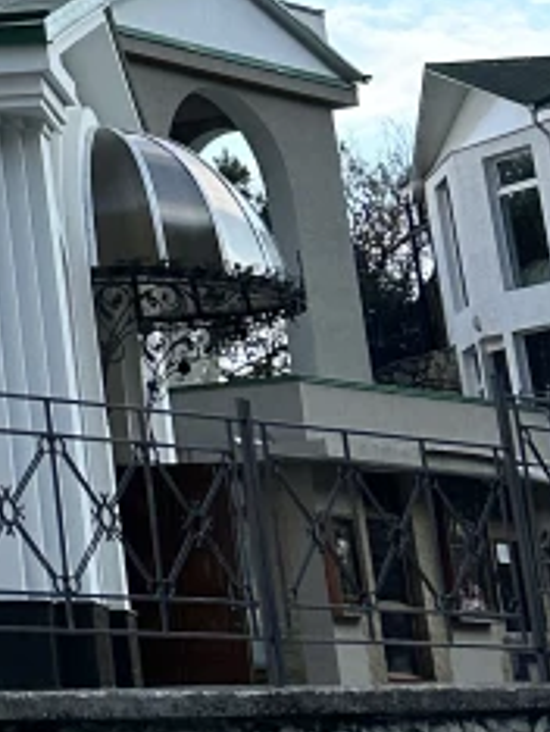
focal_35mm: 123
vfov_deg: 14.7
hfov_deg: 10.6
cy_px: -435
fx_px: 2601
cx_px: -706
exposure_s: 1/1212
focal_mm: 6.86
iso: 80
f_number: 1.78
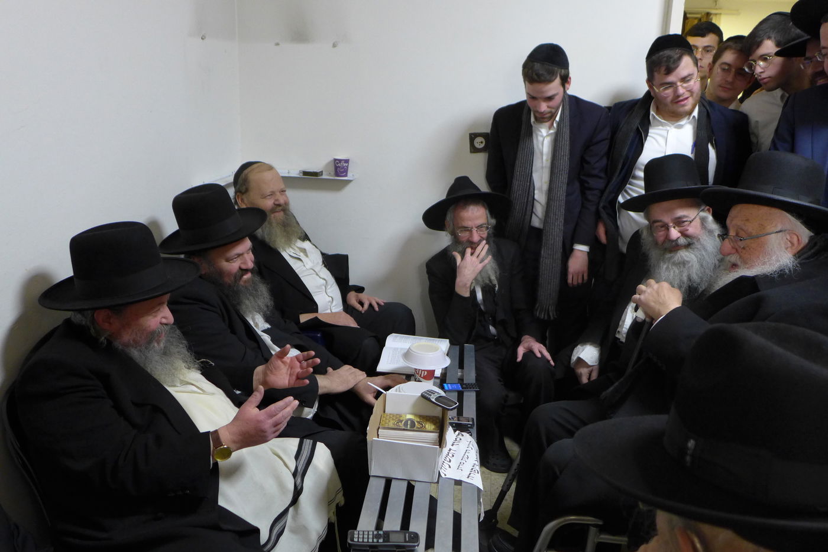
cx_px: 414
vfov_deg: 43.6
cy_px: 276
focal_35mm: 30
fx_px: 690
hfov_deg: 61.9
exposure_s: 1/50
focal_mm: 5.9
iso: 400
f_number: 1.5
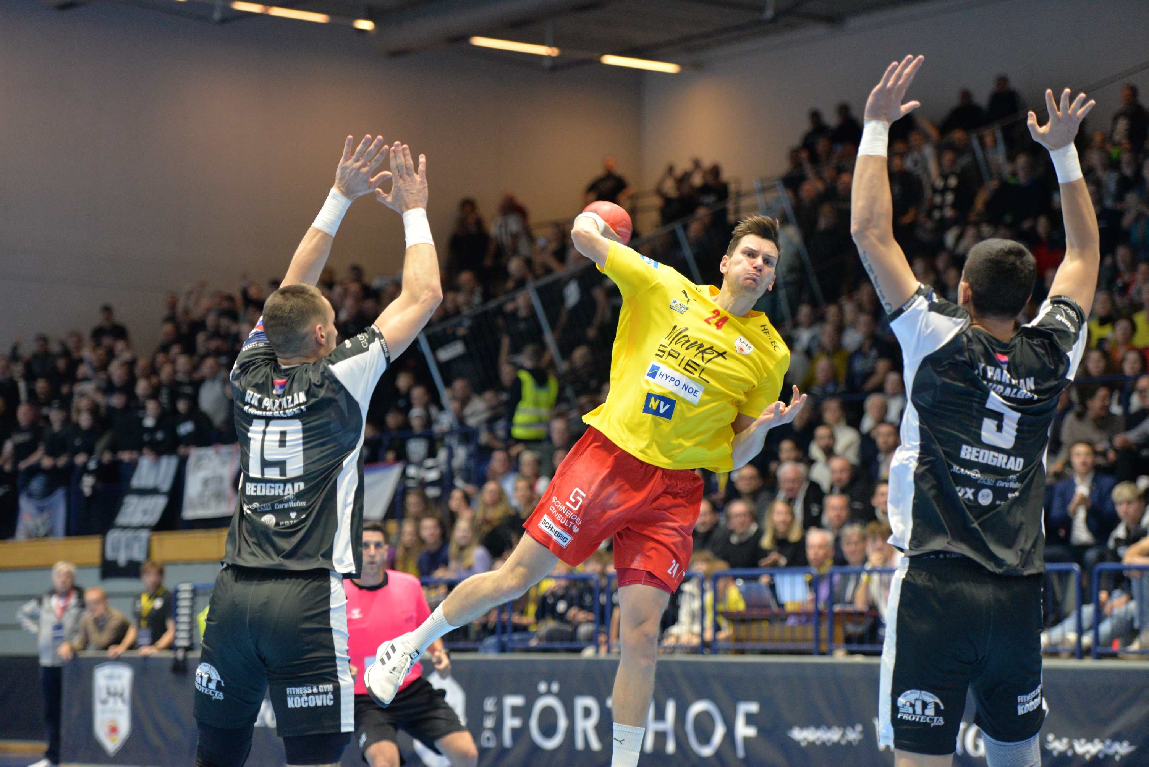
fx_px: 3576
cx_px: 574
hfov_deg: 18.3
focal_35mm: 112
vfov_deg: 12.2
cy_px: 384
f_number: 2.8
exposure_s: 1/1000
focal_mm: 112
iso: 3600
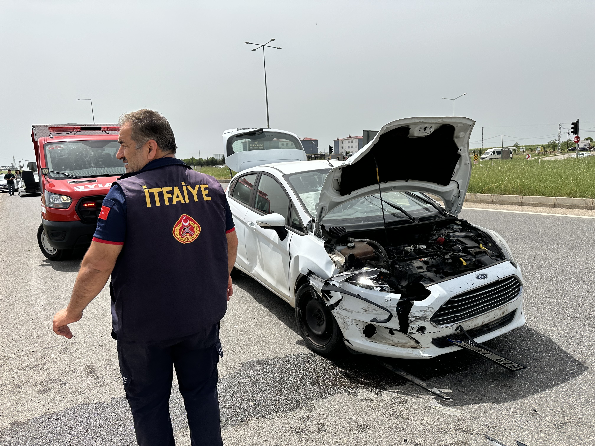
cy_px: 223
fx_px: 413
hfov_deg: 71.6
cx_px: 298
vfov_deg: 56.8
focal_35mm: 24
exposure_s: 1/7576
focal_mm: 6.86
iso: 80
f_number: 1.78
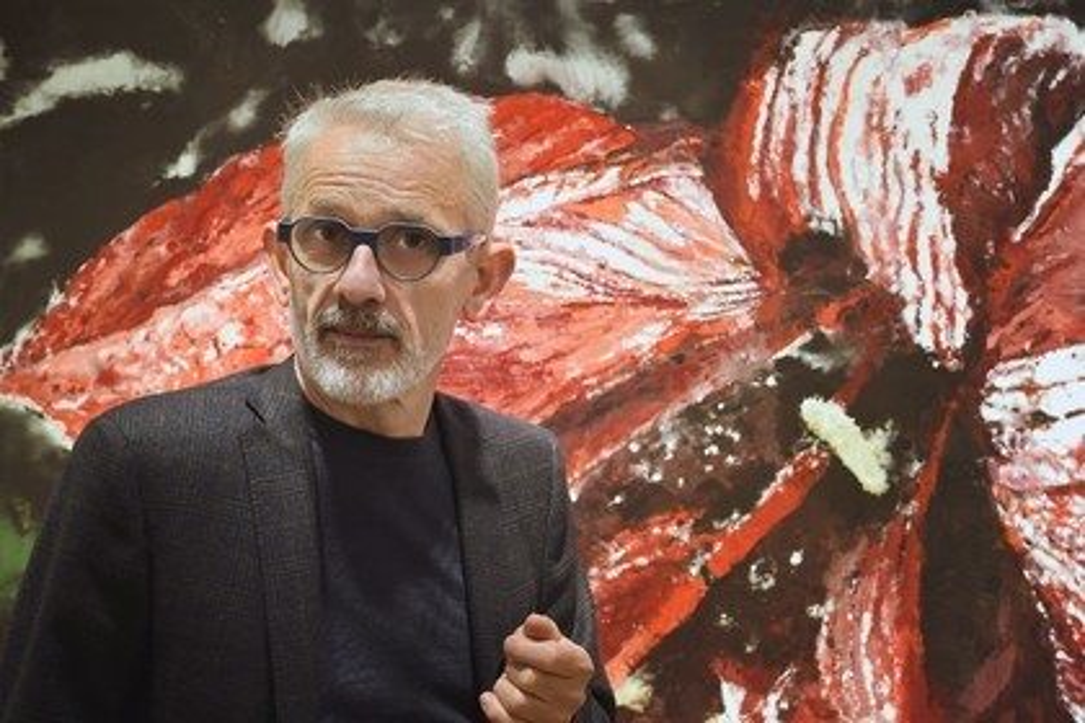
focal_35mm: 62
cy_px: 362
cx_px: 542
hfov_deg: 32.4
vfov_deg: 21.9
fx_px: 1868
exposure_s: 1/80
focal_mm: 62
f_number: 8
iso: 1600
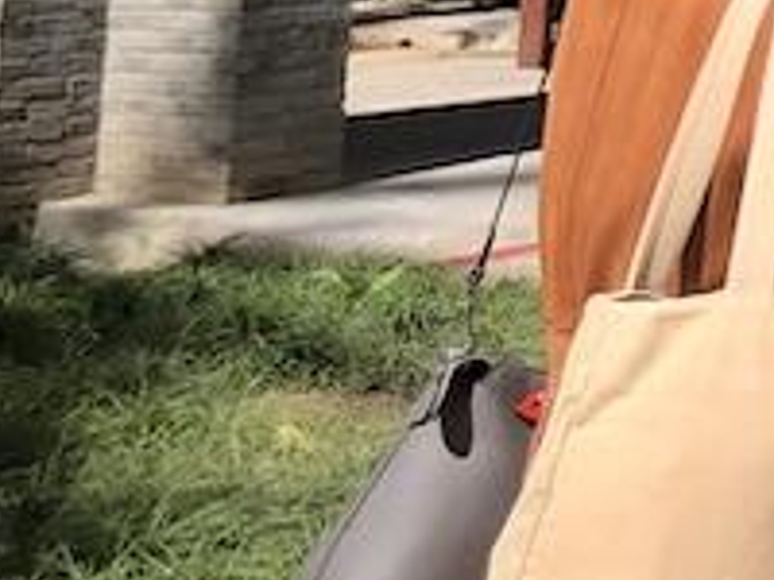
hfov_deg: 11.5
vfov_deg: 9.8
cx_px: 1873
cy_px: -634
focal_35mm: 140
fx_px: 3130
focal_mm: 3.99
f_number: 1.8
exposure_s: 1/1845
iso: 20
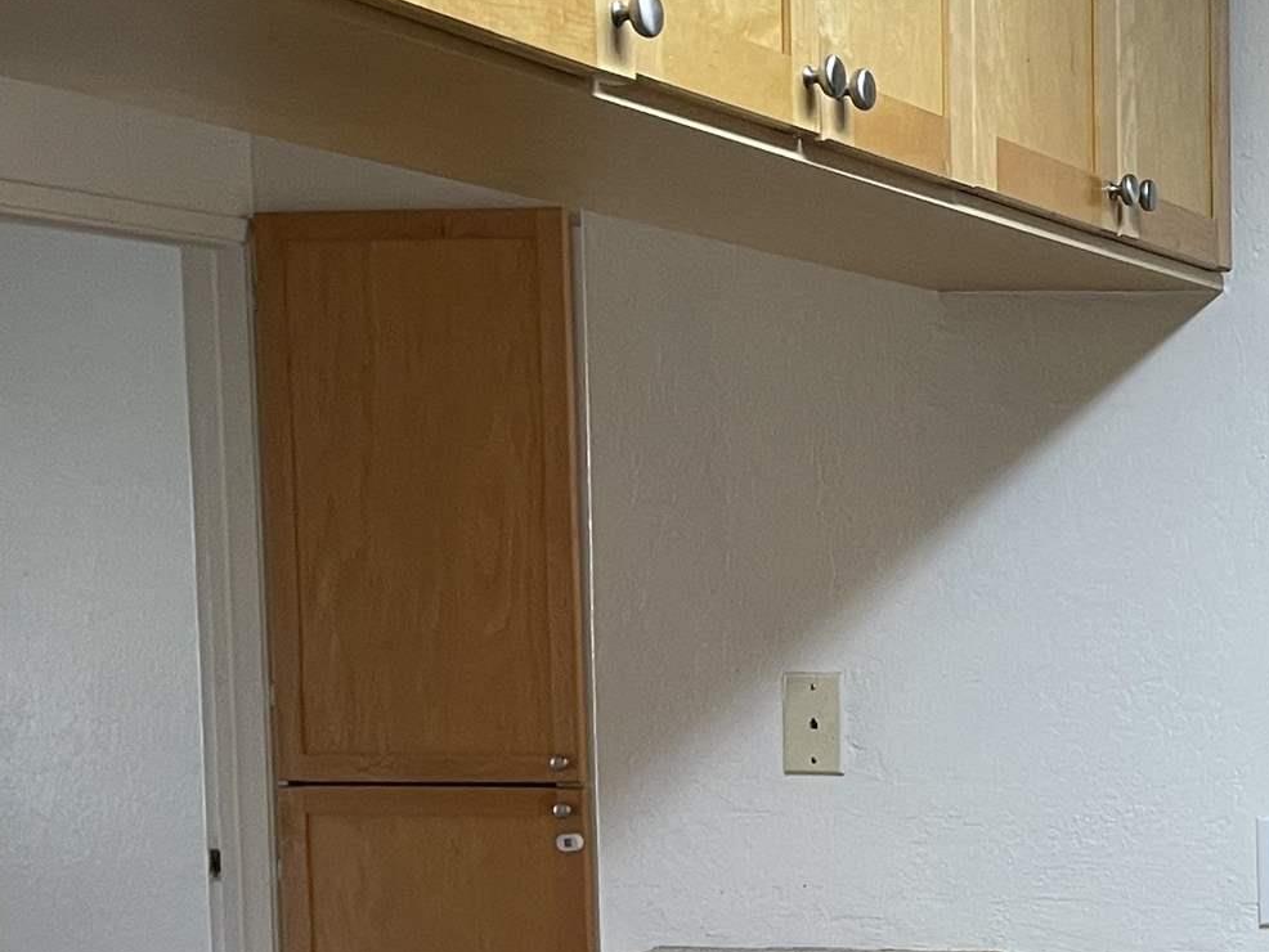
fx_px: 2970
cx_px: 1761
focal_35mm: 81
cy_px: 774
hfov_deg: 21.3
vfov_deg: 18.0
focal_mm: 5.1
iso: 100
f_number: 1.6
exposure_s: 1/60
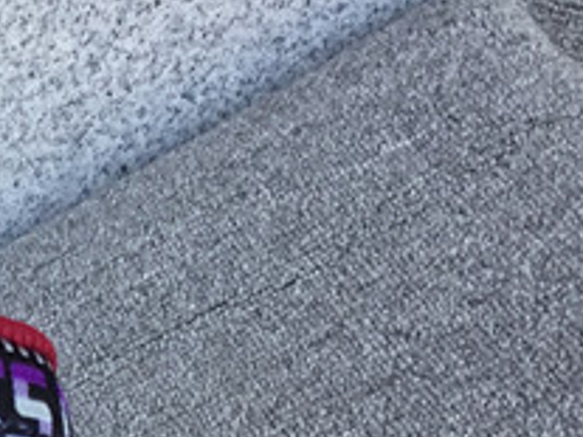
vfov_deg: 10.7
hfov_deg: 12.9
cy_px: 585
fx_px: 2272
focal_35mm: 135
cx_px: -538
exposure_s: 1/115
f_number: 2.4
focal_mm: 3.3
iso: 25
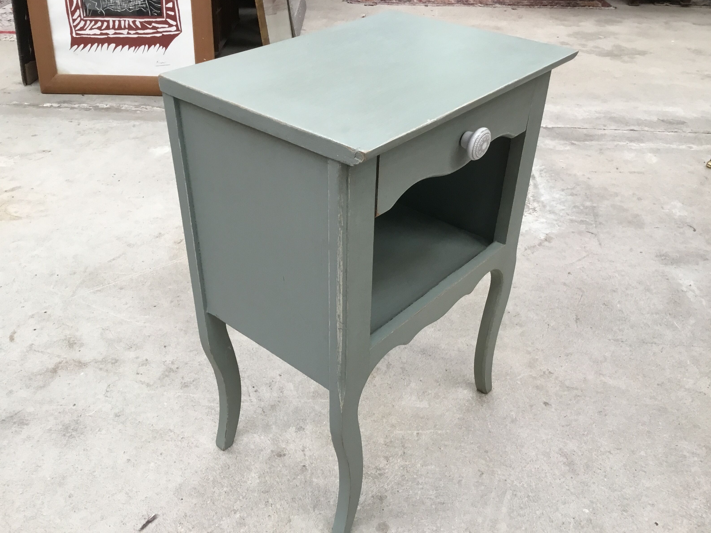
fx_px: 657
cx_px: 352
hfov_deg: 56.8
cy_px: 265
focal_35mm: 32
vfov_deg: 44.2
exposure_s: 1/33
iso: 100
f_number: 2.4
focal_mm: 3.3
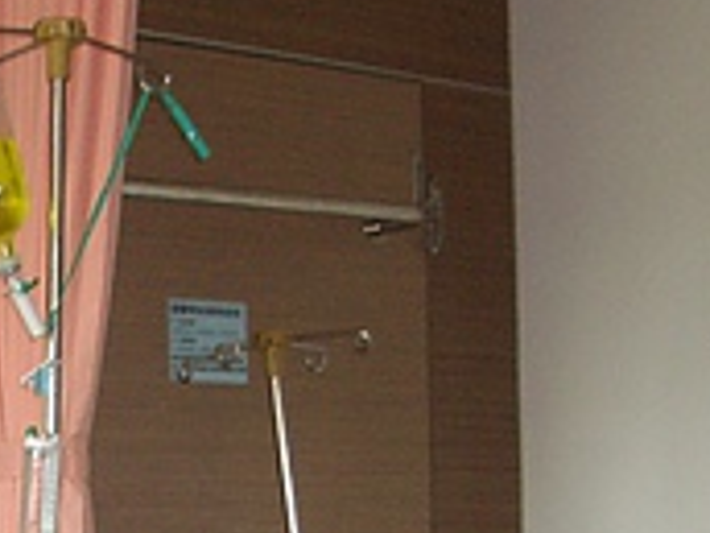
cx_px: -74
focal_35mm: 122
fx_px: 2502
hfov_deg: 15.7
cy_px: 731
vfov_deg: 11.7
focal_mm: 5.8
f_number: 2.6
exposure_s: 1/100
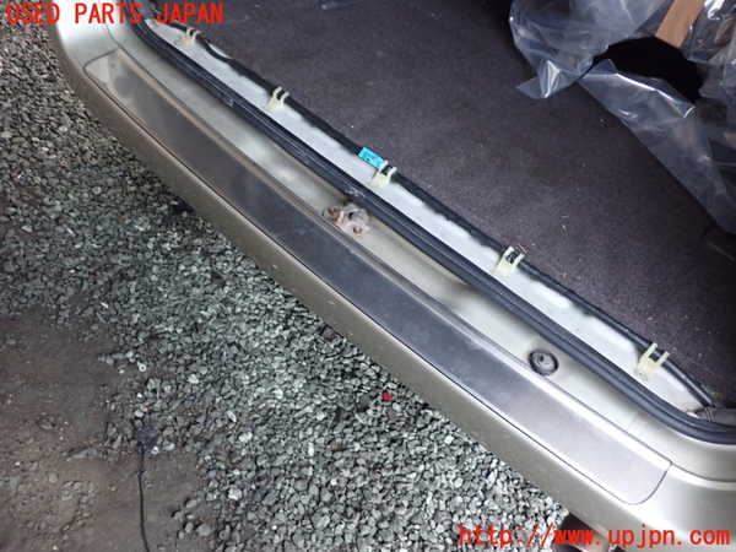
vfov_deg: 46.8
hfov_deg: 60.0
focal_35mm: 30
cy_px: 276
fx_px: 638
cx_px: 368
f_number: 2.3
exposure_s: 1/30
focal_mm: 5.4
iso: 800
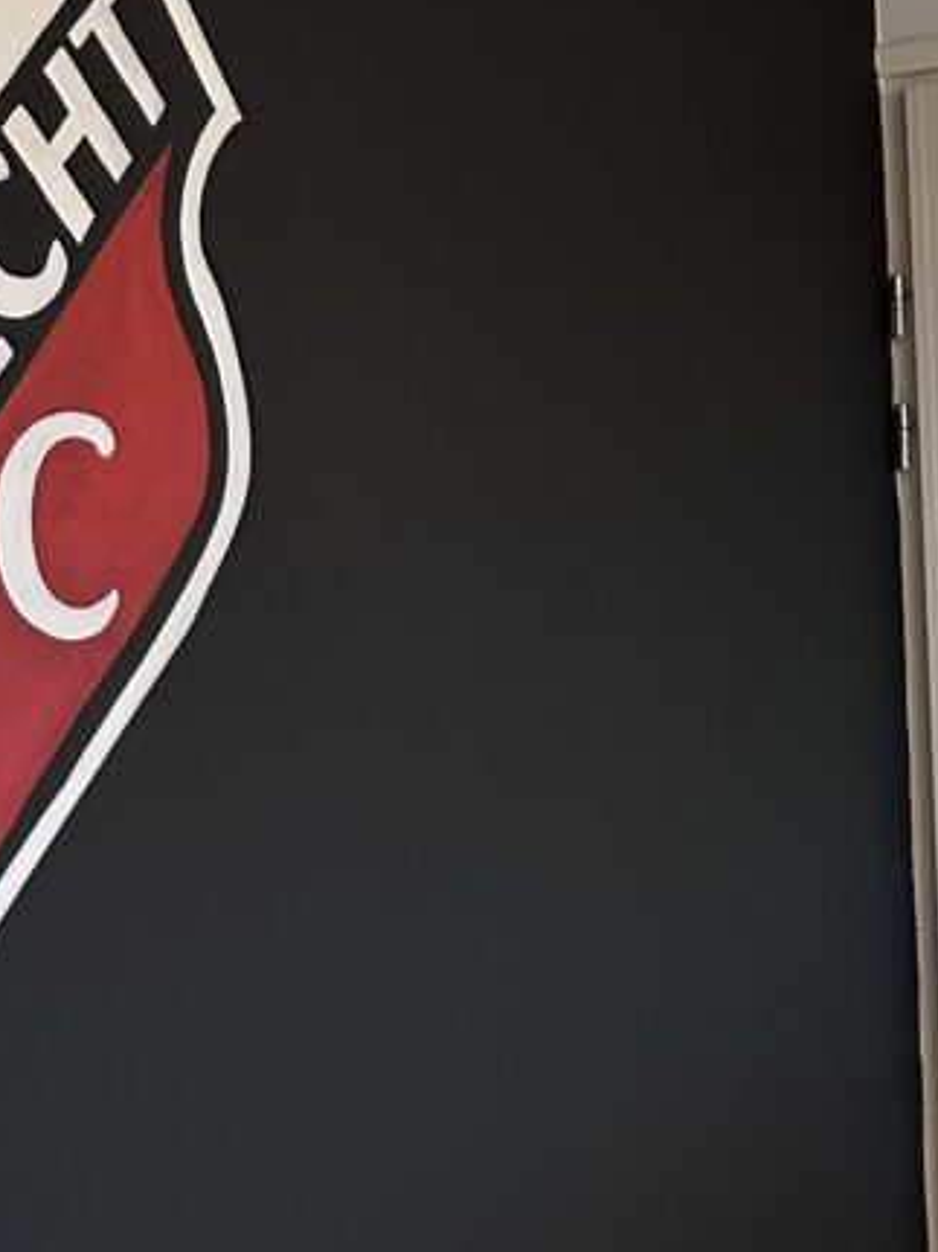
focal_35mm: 57
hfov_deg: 23.9
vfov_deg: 33.6
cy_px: 473
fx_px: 2060
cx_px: -107
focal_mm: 6.86
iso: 800
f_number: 1.78
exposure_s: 1/33
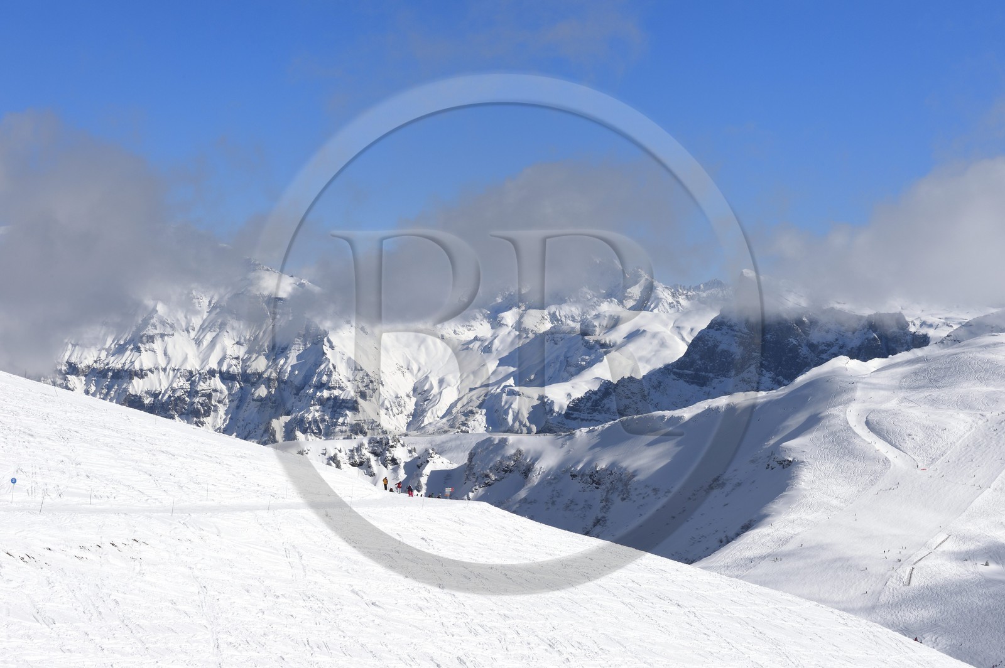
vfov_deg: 19.4
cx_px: 502
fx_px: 1953
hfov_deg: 28.9
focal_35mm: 70
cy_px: 334
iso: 200
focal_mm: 70
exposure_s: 1/400
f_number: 18
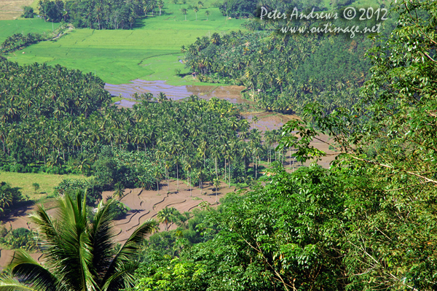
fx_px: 1546
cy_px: 146
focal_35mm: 128
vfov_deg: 10.7
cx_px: 218
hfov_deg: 16.1
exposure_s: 1/500
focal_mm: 85
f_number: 9
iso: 400
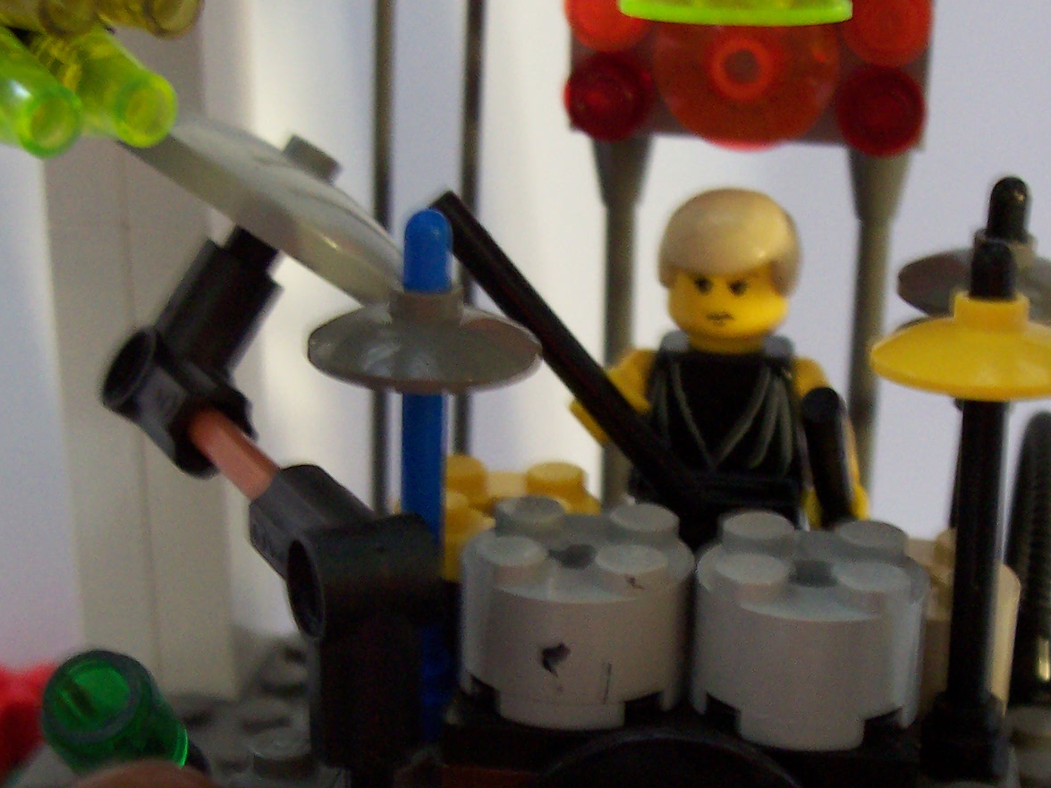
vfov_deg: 22.7
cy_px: 606
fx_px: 1943
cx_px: 693
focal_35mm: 64
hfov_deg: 30.1
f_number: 2.8
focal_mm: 5.6
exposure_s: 1/8
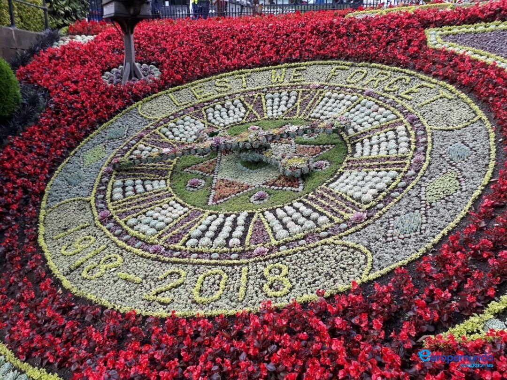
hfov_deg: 65.3
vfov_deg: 51.4
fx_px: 395
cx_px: 254
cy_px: 190
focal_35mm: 27
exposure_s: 1/195
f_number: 1.9
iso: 40
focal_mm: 3.6
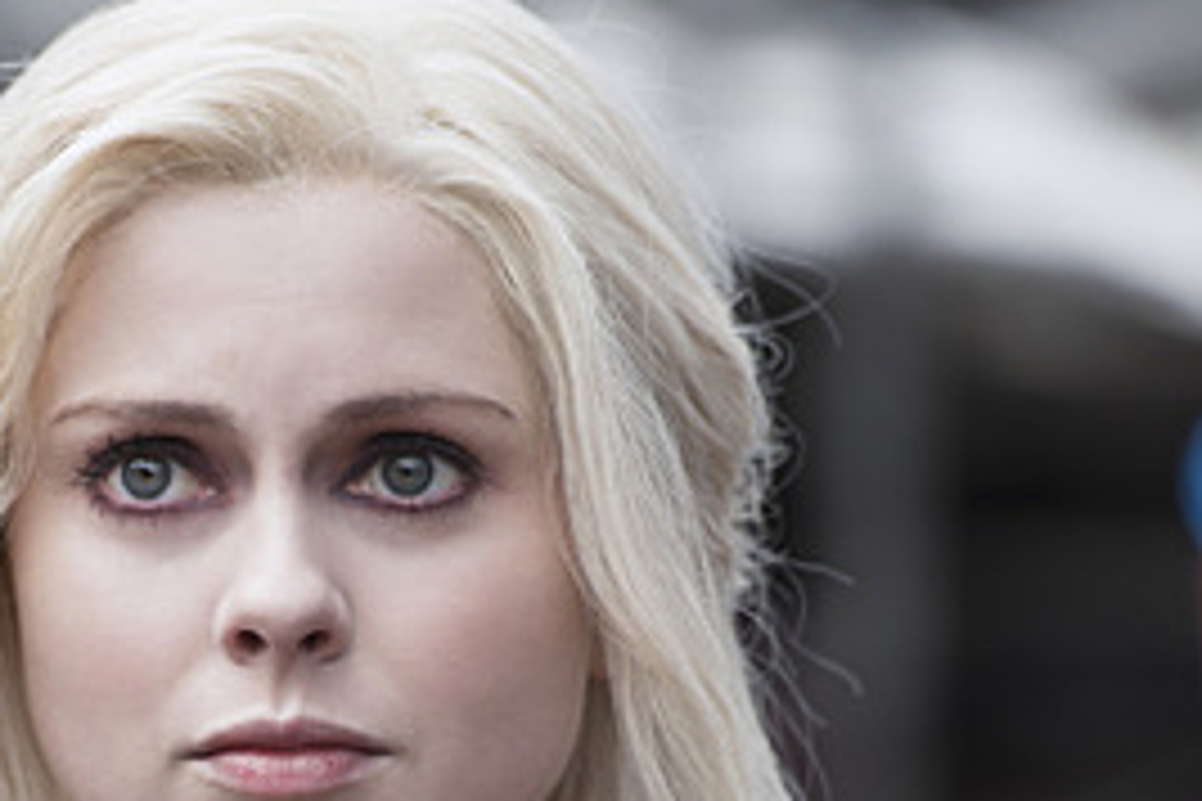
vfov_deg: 2.3
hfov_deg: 3.5
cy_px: 950
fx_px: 19531
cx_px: 297
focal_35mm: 585
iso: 100
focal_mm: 200
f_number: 3.5
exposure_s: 1/125
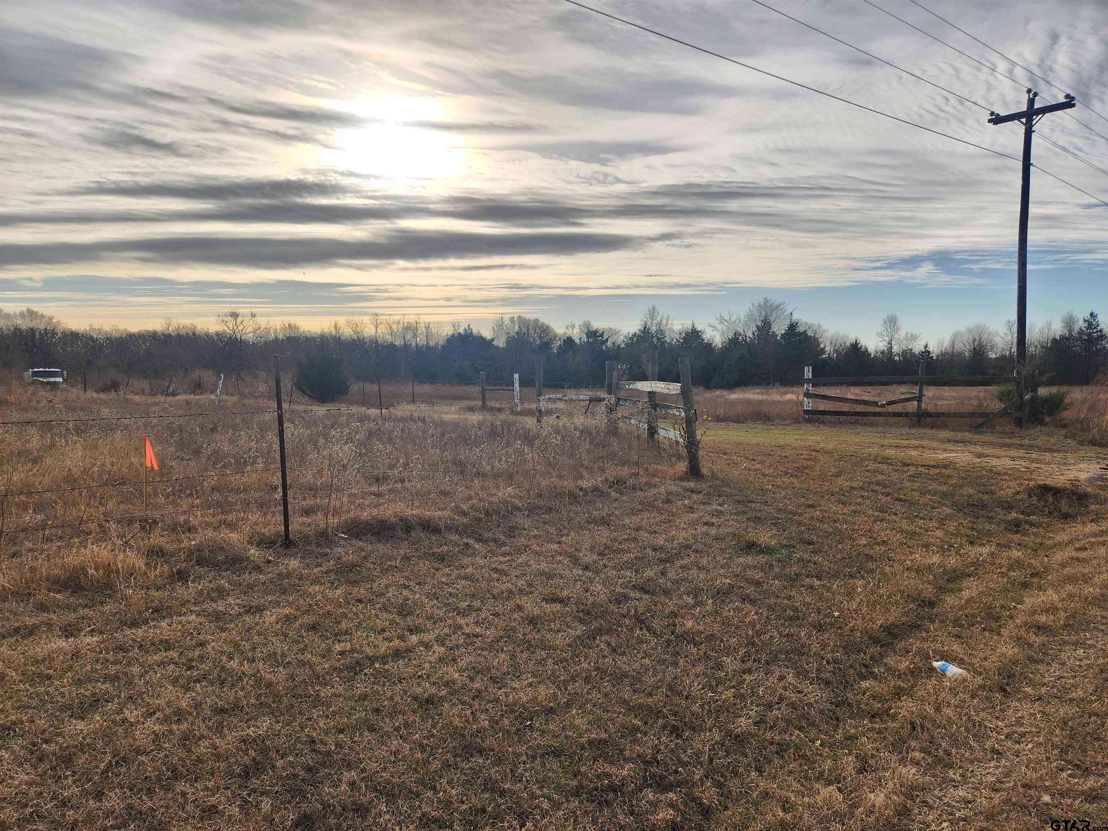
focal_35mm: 23
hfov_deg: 73.9
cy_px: 416
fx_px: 736
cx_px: 554
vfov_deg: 58.9
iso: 20
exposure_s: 1/994
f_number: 1.8
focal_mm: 5.4
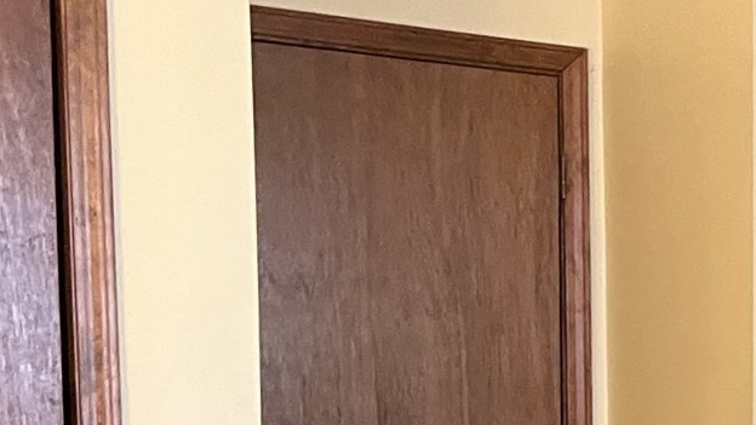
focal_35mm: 93
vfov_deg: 12.6
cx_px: 1146
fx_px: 1864
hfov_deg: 19.8
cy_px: 539
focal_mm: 5.1
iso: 400
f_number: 1.6
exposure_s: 1/60
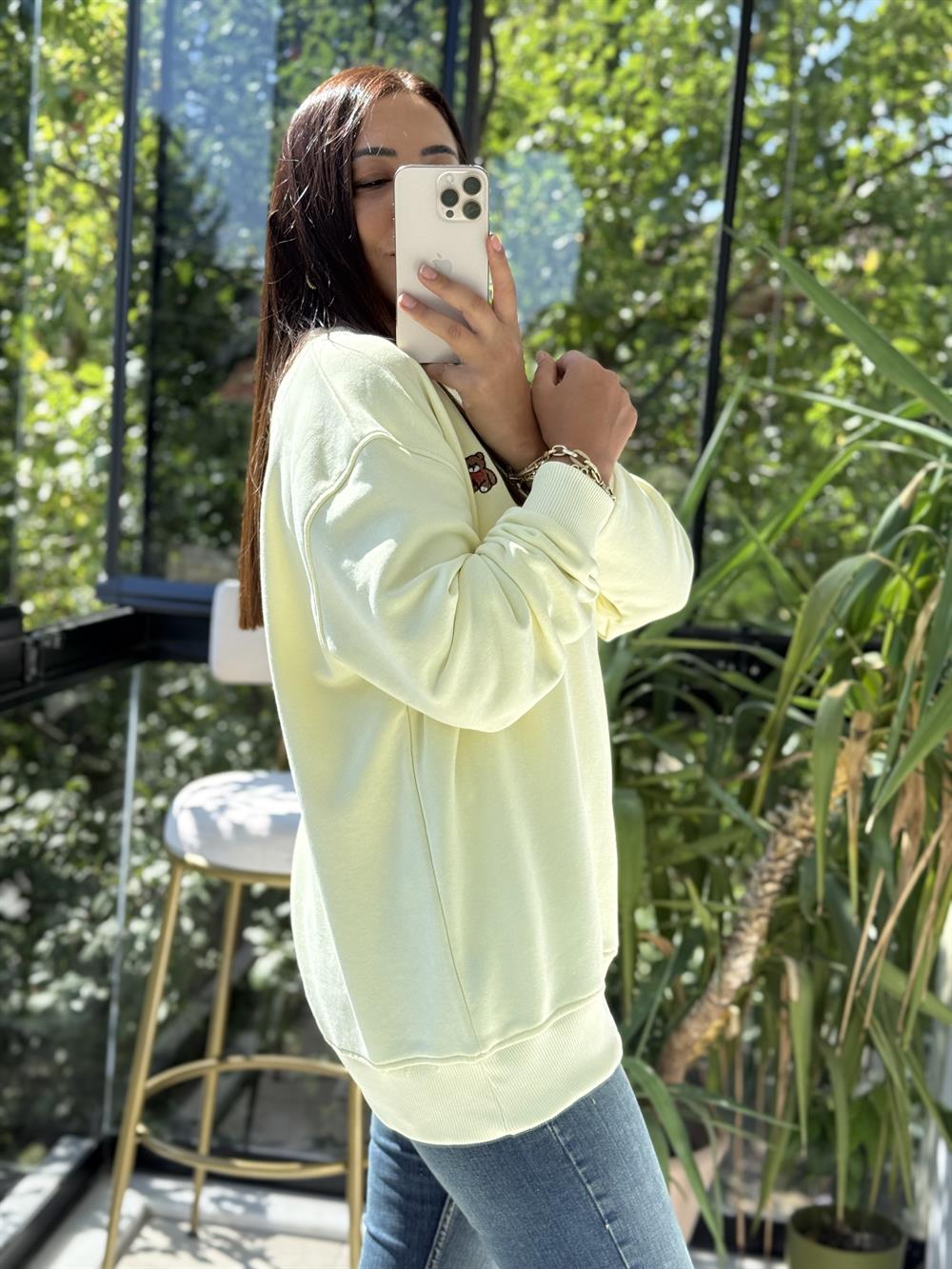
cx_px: 476
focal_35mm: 48
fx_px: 1760
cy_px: 634
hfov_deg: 30.3
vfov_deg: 39.7
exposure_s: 1/699
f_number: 1.78
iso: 64
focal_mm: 6.76
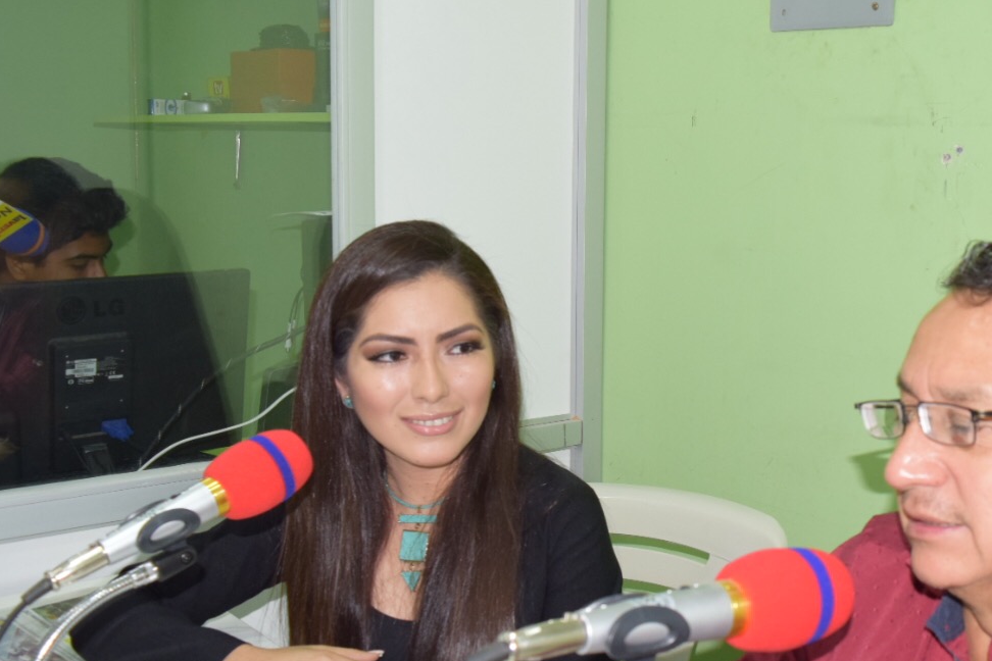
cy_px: 370
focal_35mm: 45
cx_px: 757
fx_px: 1240
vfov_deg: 29.8
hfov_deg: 42.1
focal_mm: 18
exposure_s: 1/100
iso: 800
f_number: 5
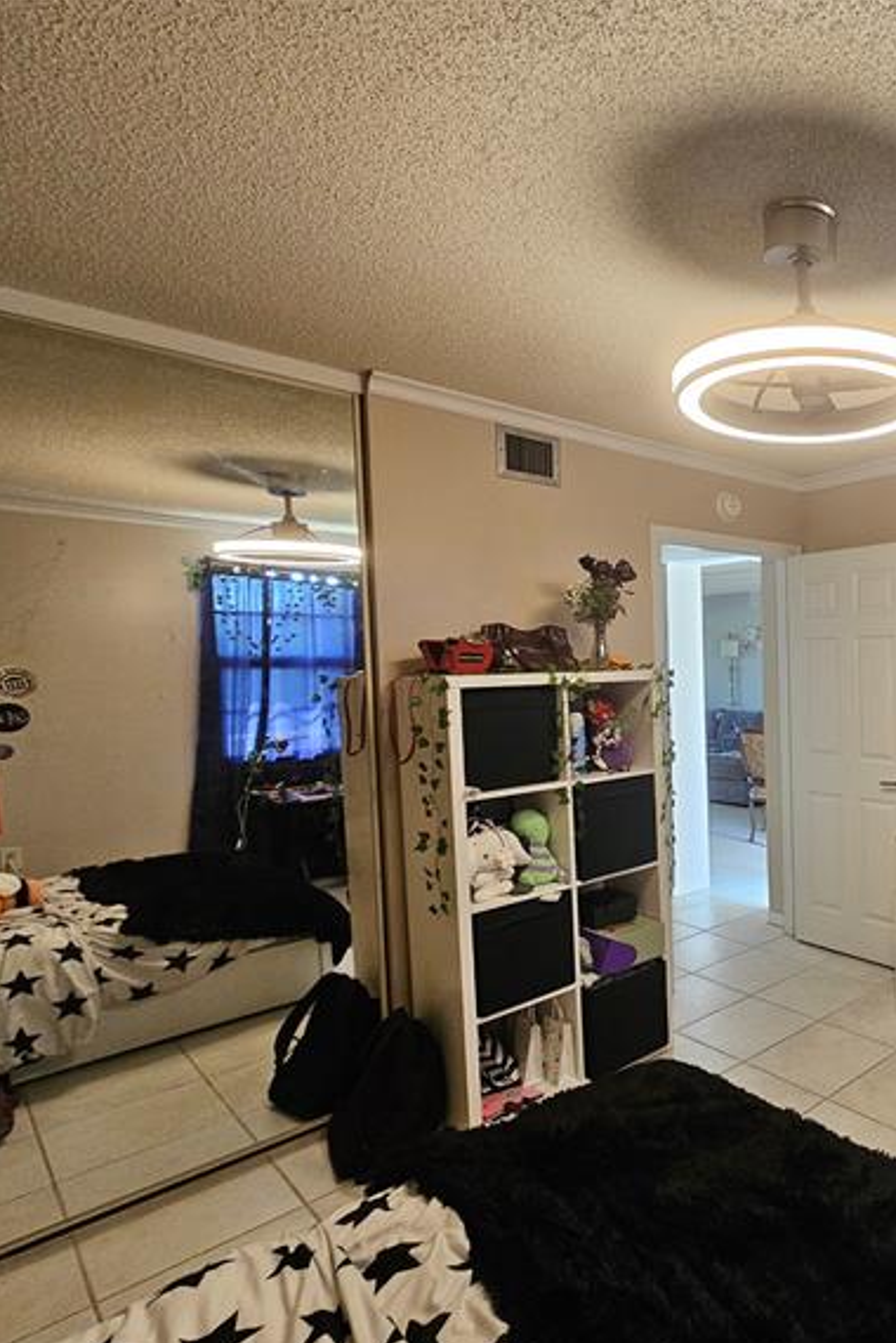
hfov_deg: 51.6
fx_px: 708
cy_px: 706
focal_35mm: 19
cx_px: 898
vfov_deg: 86.8
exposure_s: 1/40
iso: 320
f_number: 2.2
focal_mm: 2.2
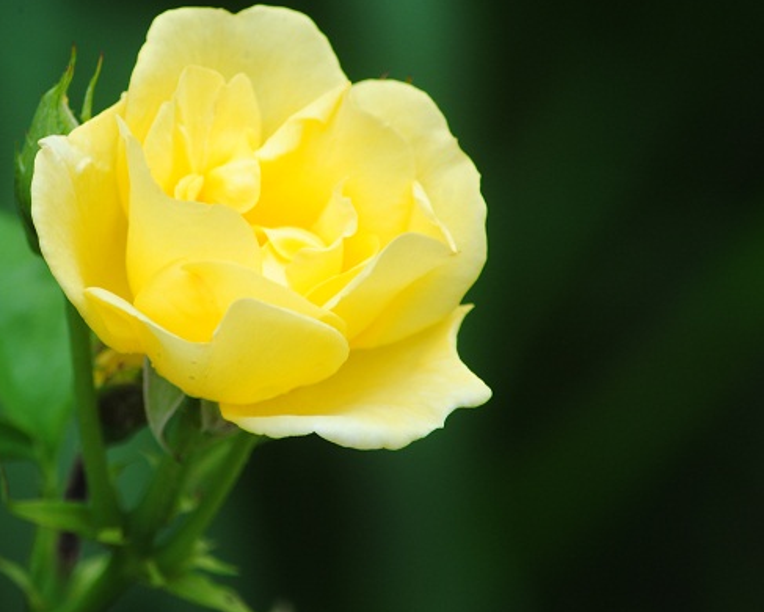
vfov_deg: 2.2
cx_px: 188
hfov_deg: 2.8
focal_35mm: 694
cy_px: 235
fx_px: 15699
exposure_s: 1/100
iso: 100
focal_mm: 300
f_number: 5.6
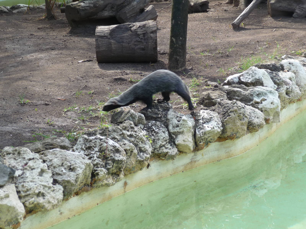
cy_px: 114
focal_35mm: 103
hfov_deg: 19.1
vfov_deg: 14.4
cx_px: 153
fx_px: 911
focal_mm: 17.5
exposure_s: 1/80
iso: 100
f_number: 4.7
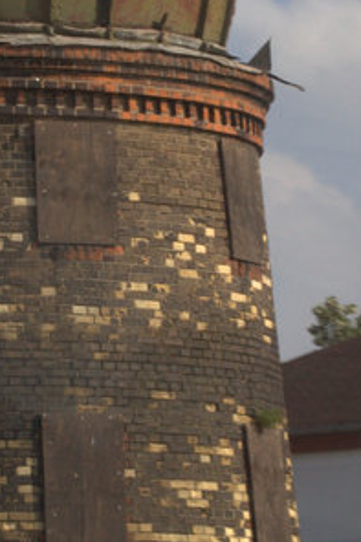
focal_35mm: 320
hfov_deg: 4.3
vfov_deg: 6.4
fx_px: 4819
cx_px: 151
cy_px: 238
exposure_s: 1/160
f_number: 16
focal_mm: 81
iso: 320
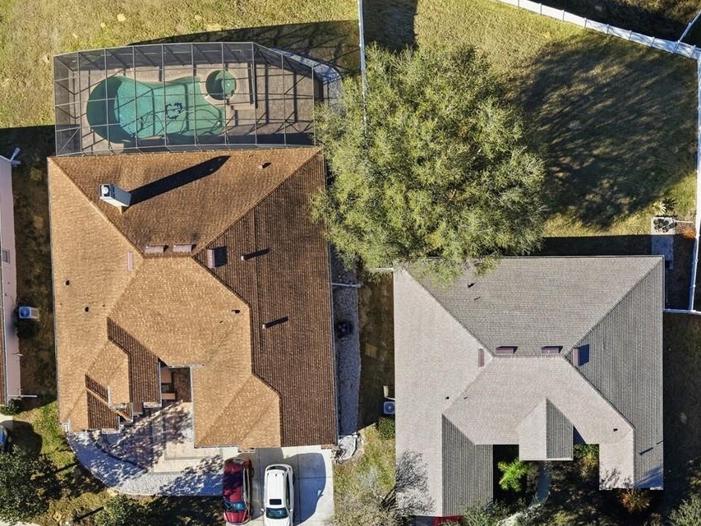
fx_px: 911
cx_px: 522
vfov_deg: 31.5
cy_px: 411
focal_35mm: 45
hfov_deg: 40.9
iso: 100
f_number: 1.8
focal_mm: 8.7
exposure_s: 1/80
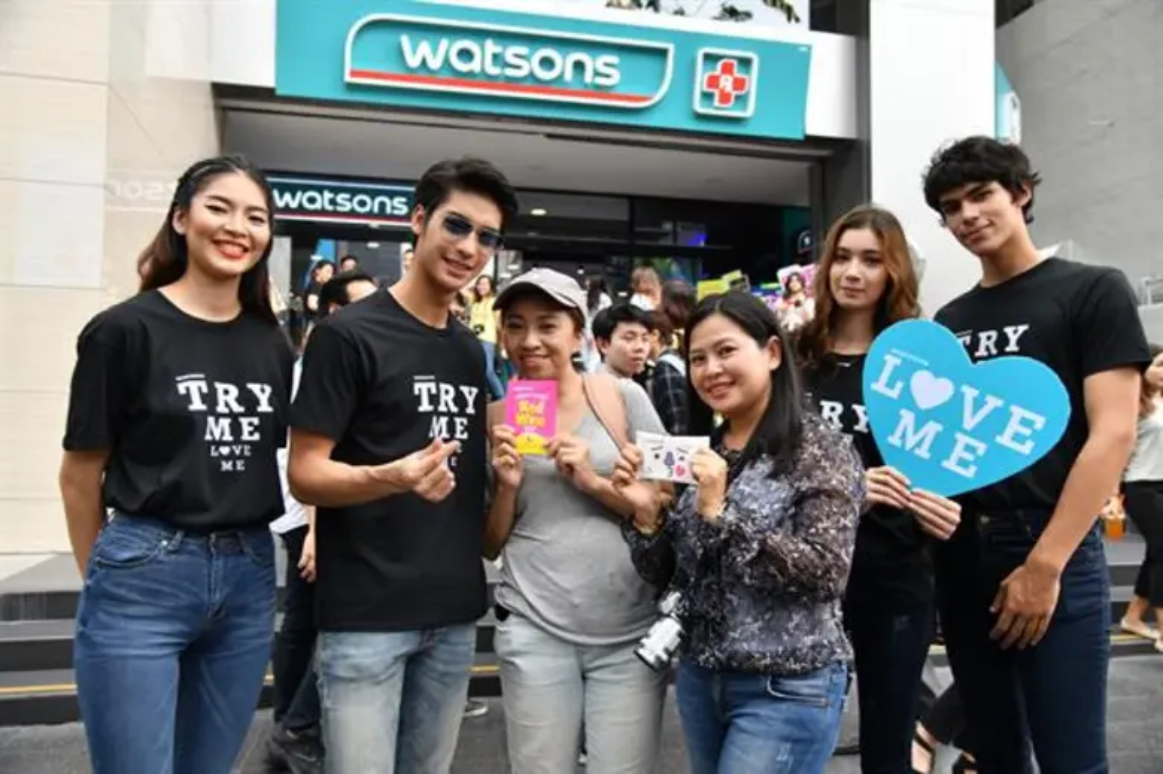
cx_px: 582
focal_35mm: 30
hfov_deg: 62.0
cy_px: 387
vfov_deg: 43.6
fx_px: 969
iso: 320
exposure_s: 1/320
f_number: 4.5
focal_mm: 30
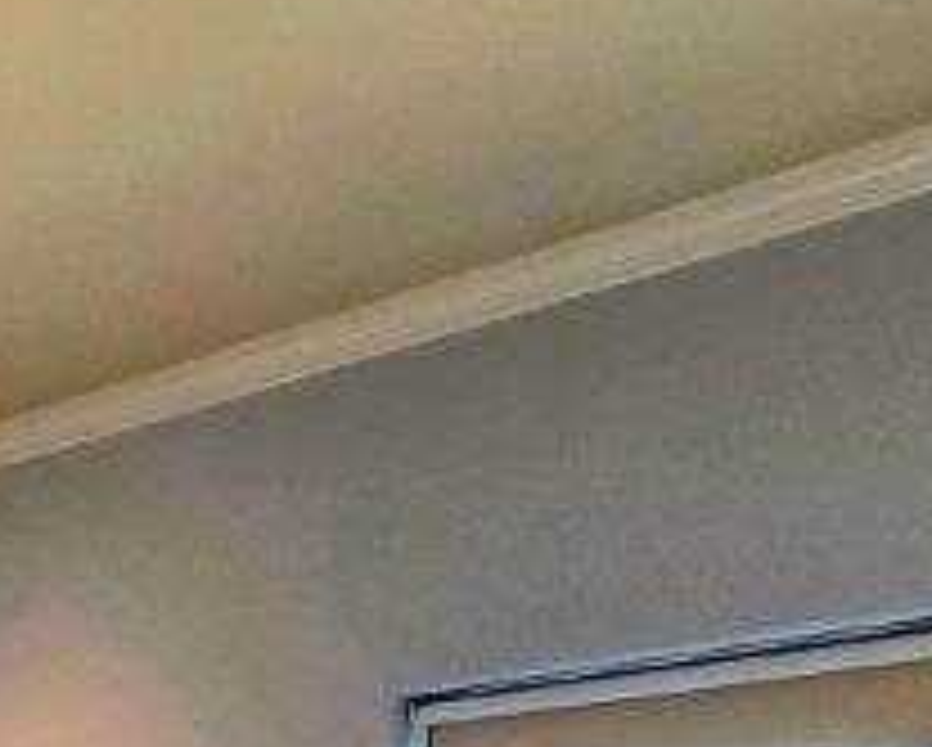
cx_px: -752
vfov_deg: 14.3
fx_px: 2540
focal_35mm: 92
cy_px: 1451
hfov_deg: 17.1
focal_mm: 2.2
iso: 64
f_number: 1.9
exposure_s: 1/120
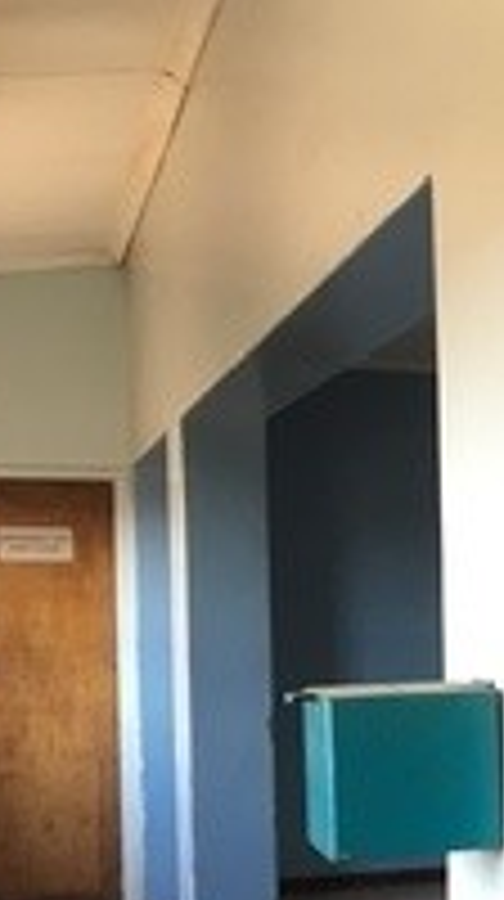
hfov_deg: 13.3
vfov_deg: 26.5
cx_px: 990
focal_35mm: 79
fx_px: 1883
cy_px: 691
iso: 32
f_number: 2.2
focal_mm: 4.15
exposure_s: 1/33
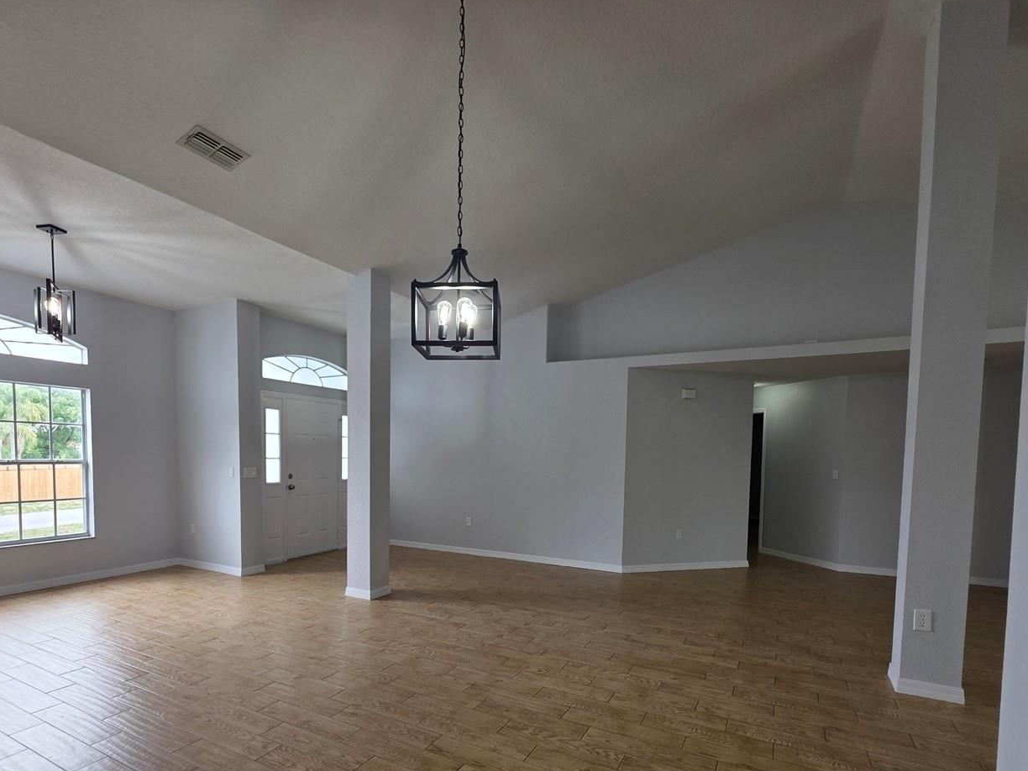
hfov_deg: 90.9
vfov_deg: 73.4
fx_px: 505
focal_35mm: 17
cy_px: 485
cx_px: 476
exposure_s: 1/120
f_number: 1.9
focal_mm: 2.2
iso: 50
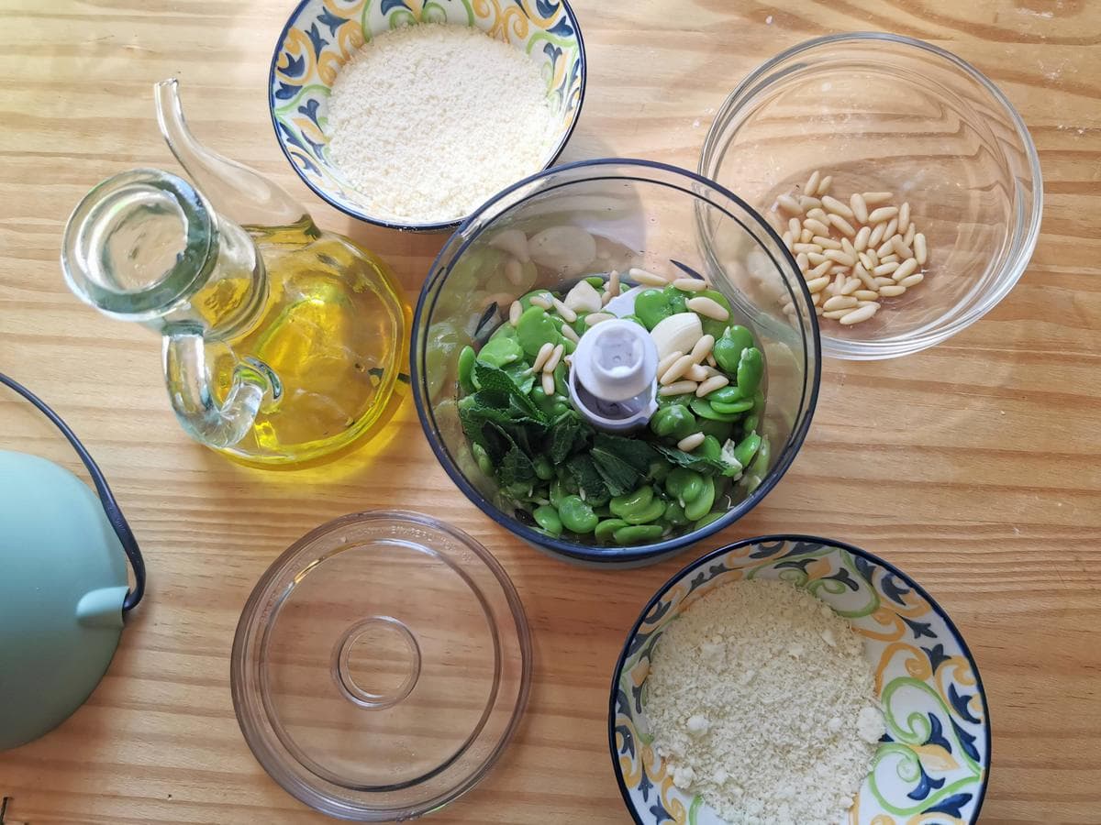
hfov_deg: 65.3
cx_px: 550
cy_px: 412
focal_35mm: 27
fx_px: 859
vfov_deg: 51.4
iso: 80
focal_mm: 5.56
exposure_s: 1/100
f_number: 1.6
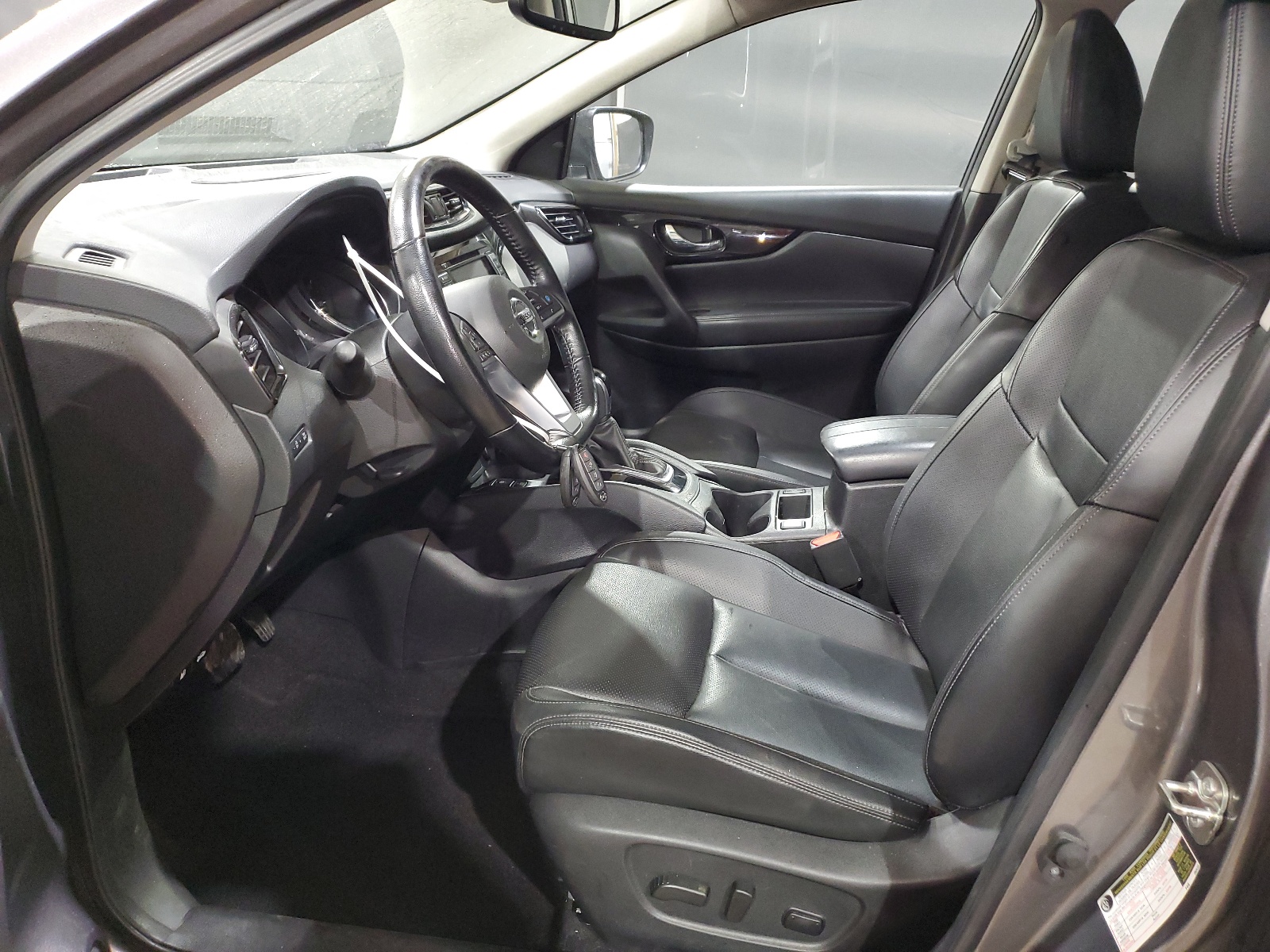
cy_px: 476
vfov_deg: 53.1
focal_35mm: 26
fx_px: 954
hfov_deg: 67.3
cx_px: 635
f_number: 1.5
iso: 301
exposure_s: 1/30
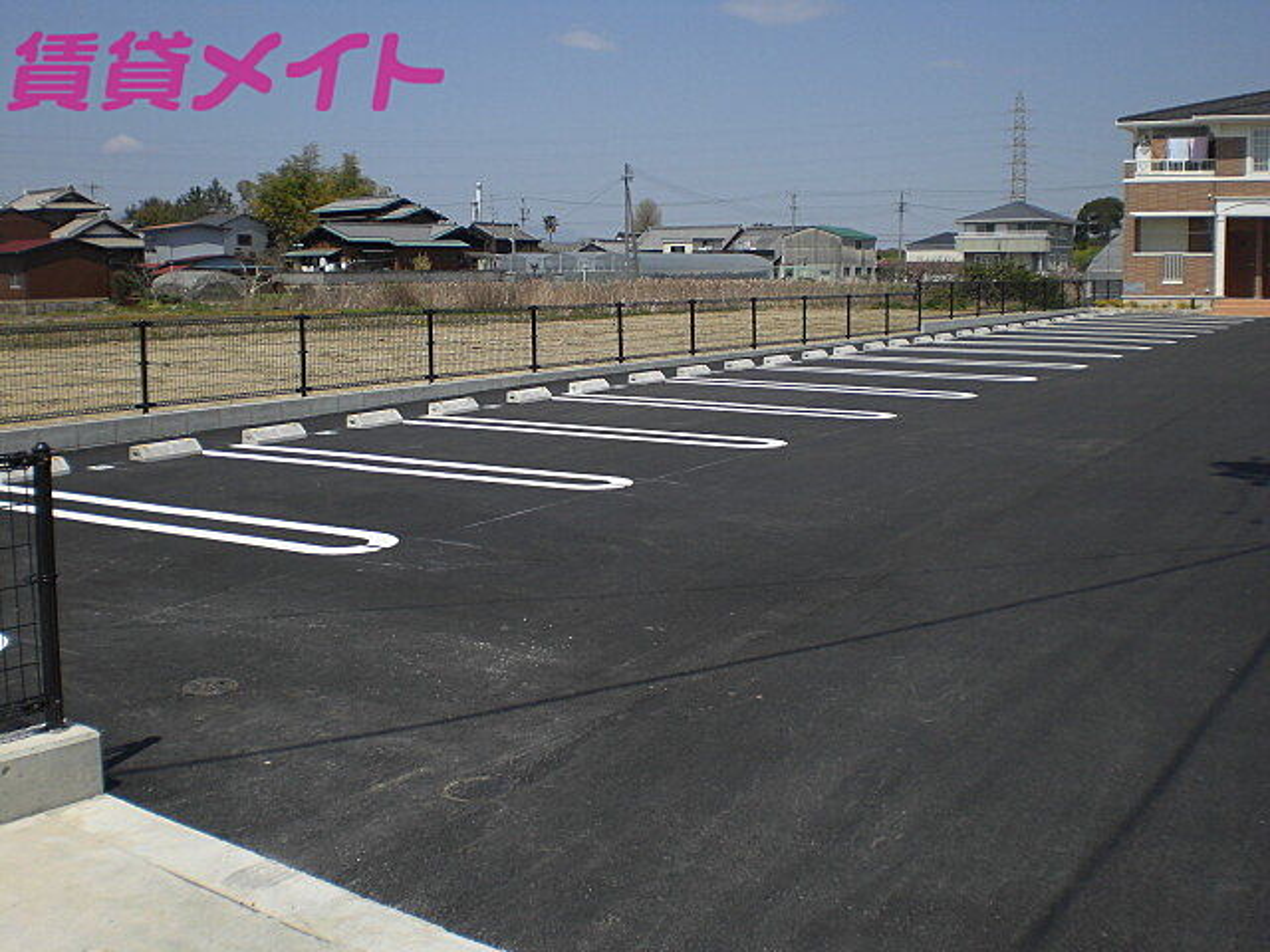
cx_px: 635
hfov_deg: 49.0
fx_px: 1394
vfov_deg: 37.7
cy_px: 476
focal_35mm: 38
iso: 50
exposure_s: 1/400
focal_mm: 6.3
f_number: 4.4
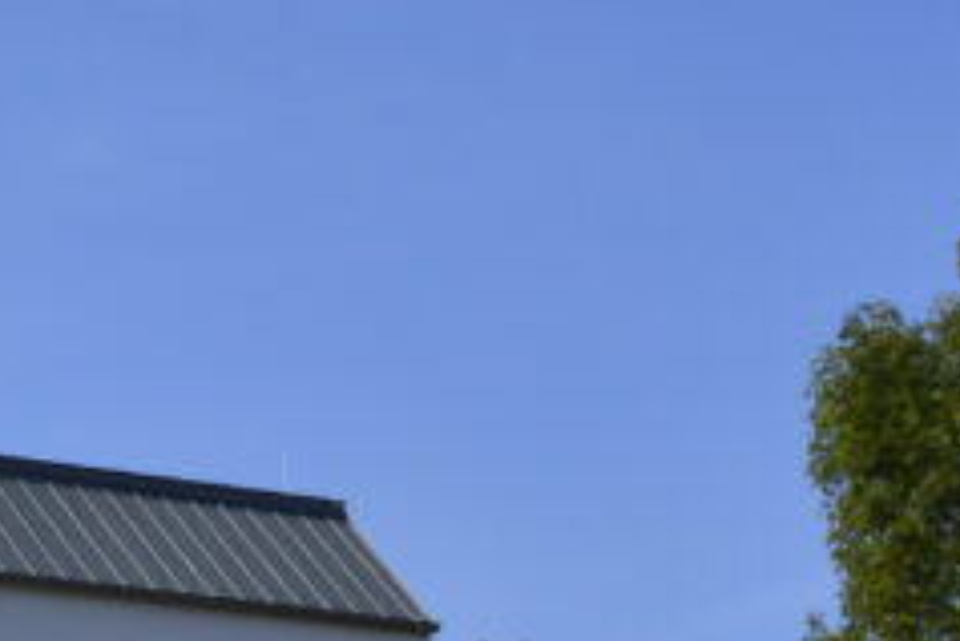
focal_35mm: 142
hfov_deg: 14.0
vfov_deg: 9.3
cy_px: 1082
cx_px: -238
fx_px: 3789
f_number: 11
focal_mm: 22
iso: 280
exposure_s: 1/500
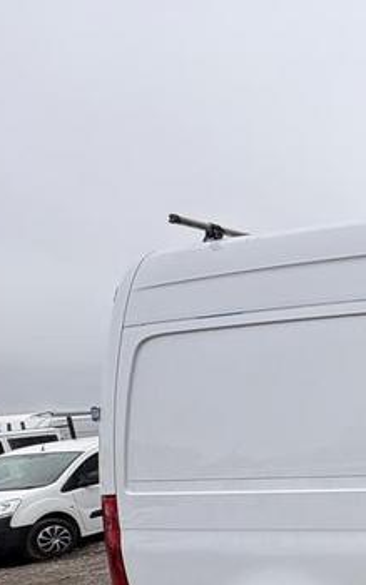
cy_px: 453
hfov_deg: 19.4
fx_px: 606
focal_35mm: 38
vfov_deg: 49.1
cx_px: 727
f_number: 2.2
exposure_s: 1/412
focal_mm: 2.22
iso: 40
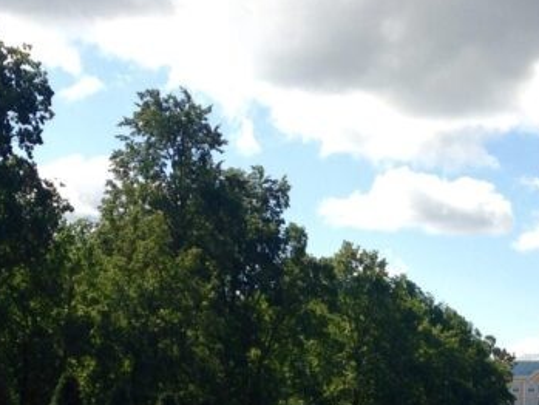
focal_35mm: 102
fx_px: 1589
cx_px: 420
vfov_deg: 13.8
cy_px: 569
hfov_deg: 19.1
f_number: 2.4
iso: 50
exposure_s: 1/1466
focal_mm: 4.12
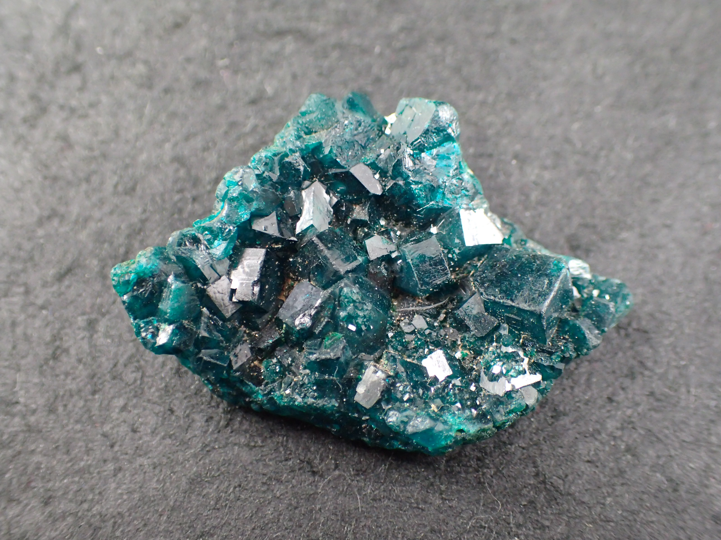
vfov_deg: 37.7
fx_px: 791
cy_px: 270
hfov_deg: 49.0
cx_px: 360
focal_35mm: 38
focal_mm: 6.86
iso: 500
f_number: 2.7
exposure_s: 1/160
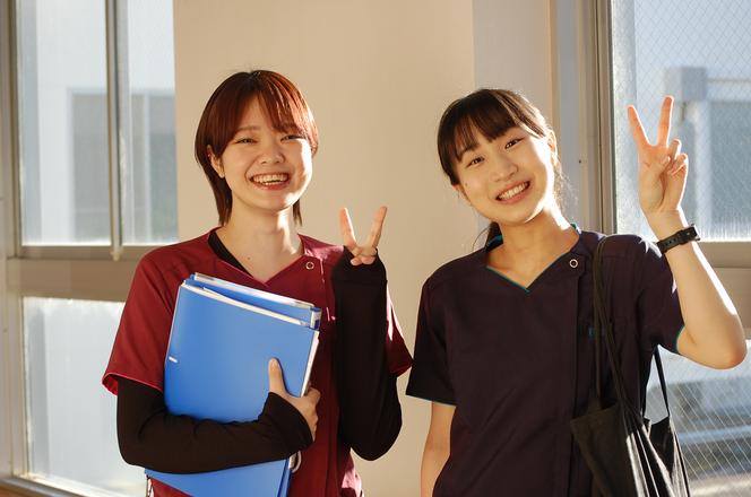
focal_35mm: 82
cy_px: 248
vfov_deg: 16.5
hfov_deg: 24.7
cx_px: 376
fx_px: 1718
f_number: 6.3
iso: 200
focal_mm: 55
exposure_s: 1/160
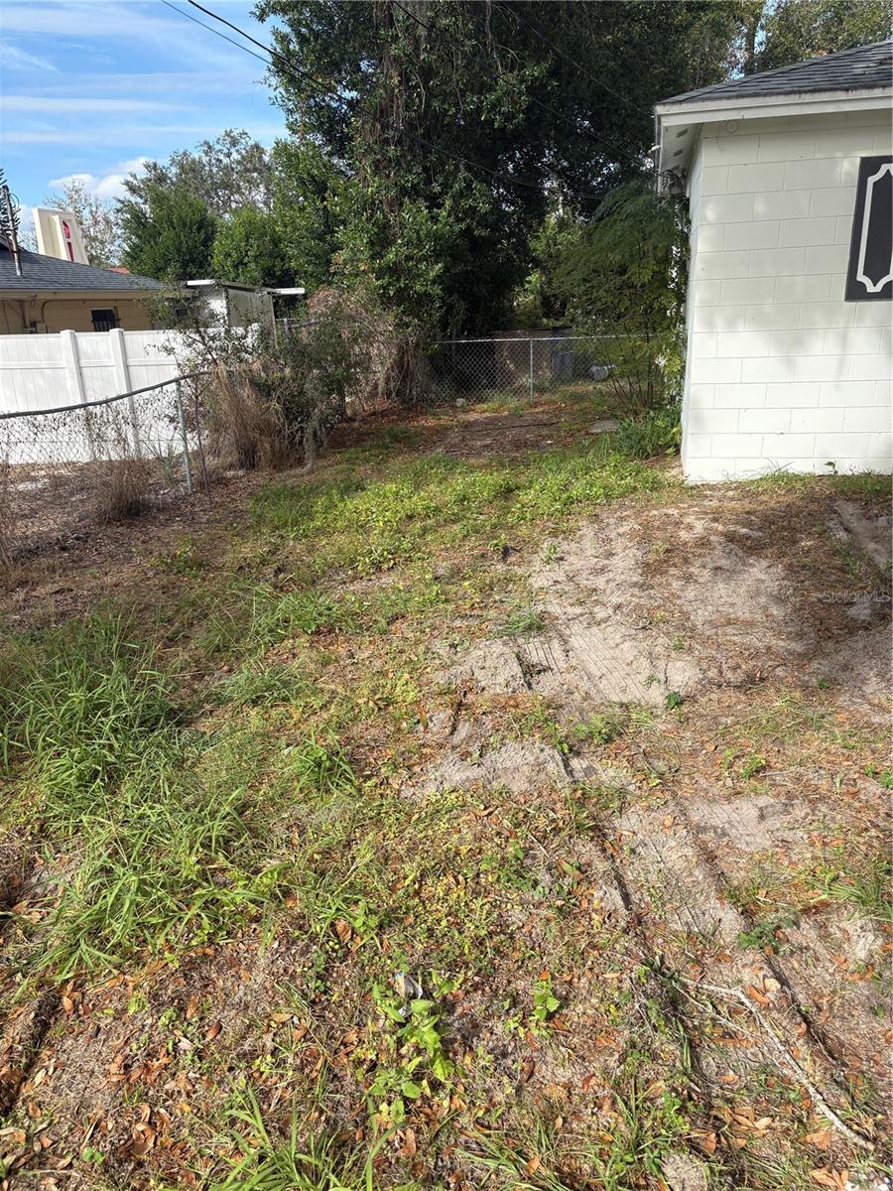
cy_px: 596
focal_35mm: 26
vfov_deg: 67.3
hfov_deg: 53.1
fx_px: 894
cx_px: 446
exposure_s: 1/1451
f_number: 1.6
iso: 50
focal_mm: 5.96
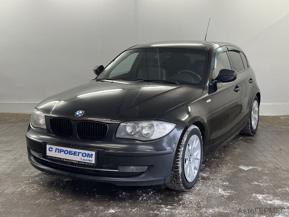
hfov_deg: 39.7
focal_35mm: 48
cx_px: 144
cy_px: 108
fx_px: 401
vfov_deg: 30.3
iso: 64
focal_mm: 6.76
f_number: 1.78
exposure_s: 1/100
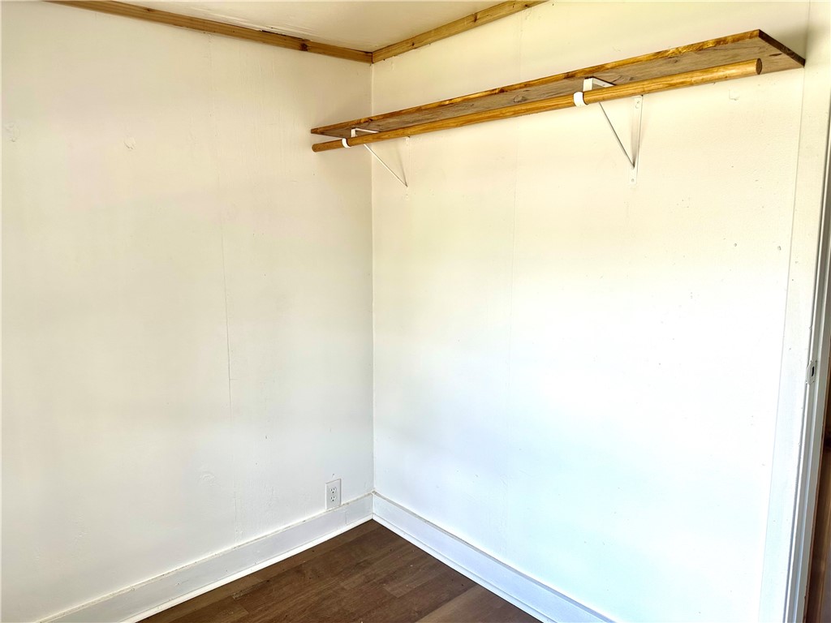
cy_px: 312
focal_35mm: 24
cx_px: 416
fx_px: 576
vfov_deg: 56.8
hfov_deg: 71.6
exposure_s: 1/160
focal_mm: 6.86
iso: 64
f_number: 1.78
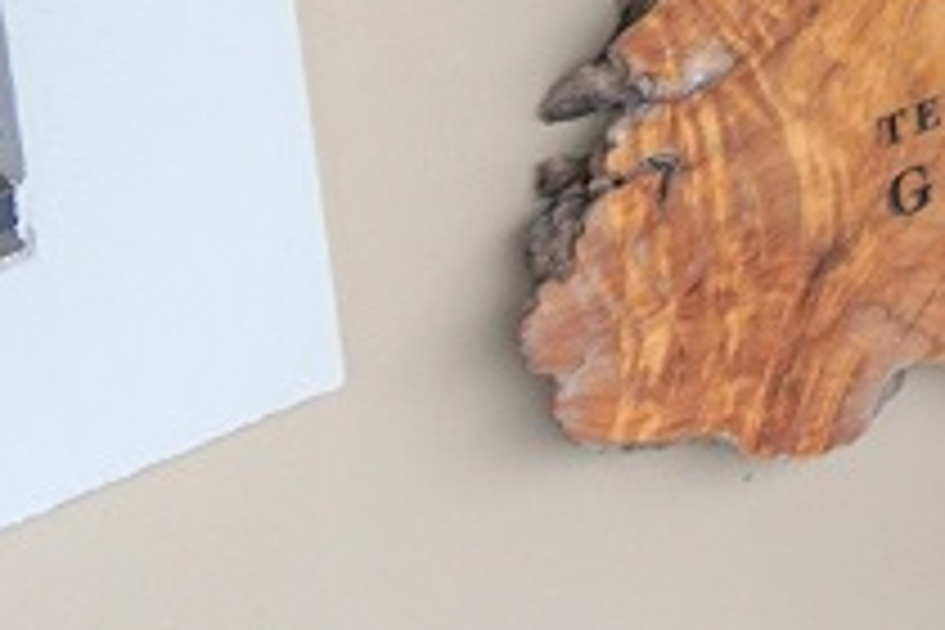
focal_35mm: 137
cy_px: -1030
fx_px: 3596
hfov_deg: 12.2
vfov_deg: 8.8
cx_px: 2223
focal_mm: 16
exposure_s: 1/160
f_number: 4
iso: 320
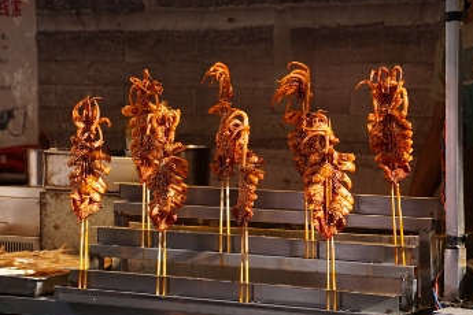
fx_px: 1716
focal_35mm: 131
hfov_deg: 15.7
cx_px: 219
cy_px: 157
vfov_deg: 10.5
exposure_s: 1/2000
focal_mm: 75
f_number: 5.6
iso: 1250
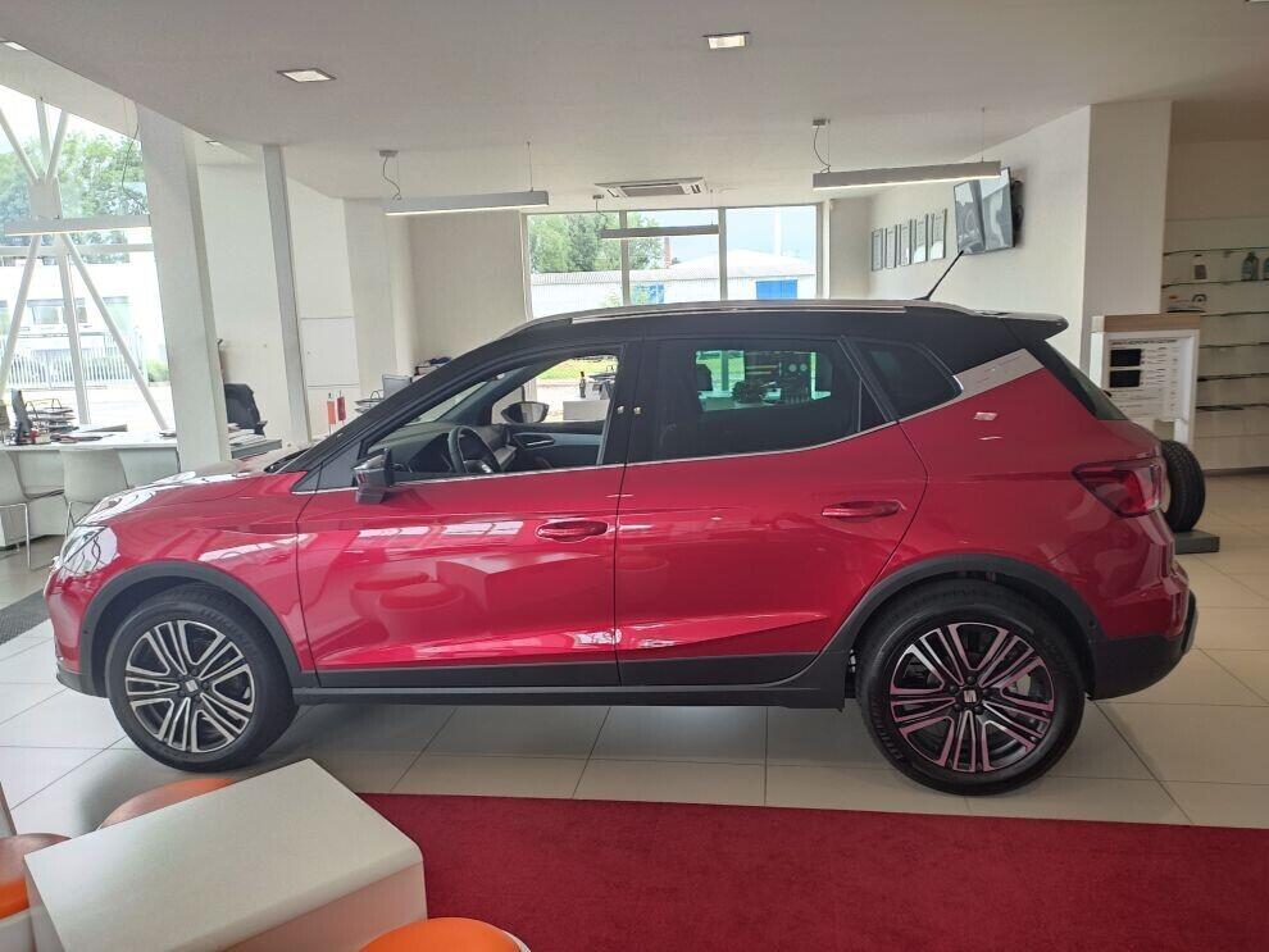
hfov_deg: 67.3
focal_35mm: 26
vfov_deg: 53.1
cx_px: 634
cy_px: 476
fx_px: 953
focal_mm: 4.74
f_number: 1.79
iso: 135
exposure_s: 1/33
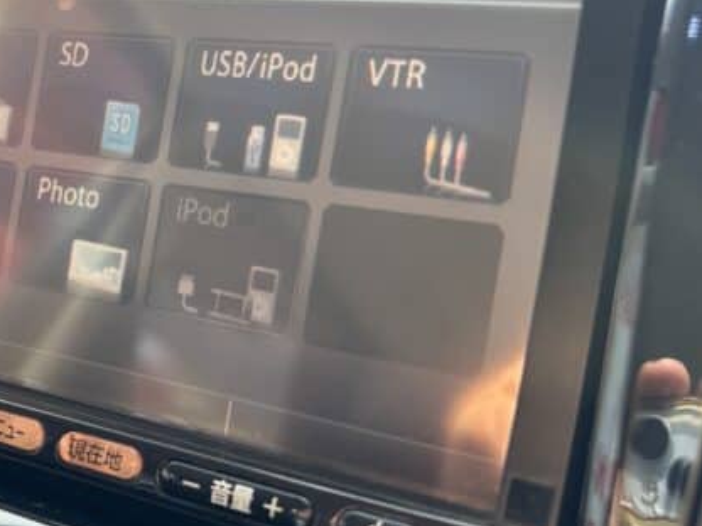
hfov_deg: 37.1
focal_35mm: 50
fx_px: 1014
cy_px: 233
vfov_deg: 29.1
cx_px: 157
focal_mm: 5.96
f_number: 1.6
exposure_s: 1/127
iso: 64
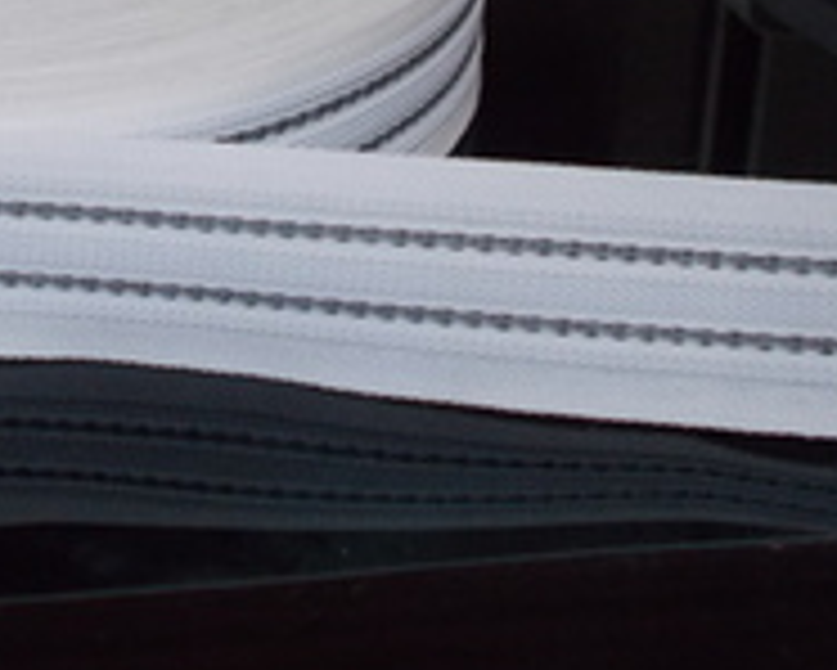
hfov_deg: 22.4
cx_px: -4
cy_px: 36
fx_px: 2032
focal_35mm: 82
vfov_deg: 18.4
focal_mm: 6.9
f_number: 3.9
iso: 200
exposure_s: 1/30
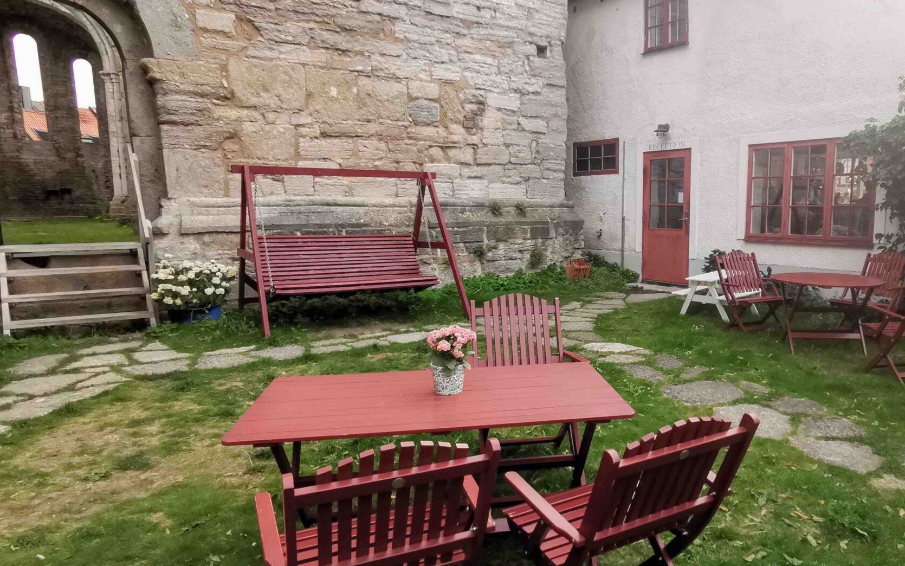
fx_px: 641
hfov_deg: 69.4
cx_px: 563
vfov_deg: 47.6
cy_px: 300
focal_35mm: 26
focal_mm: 2.35
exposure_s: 1/254
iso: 50
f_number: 2.2
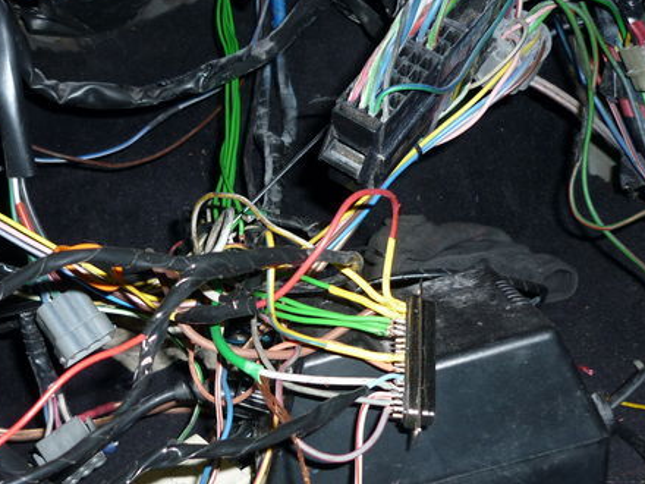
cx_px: 213
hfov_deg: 39.2
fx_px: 894
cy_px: 296
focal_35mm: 48
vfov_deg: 30.2
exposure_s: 1/30
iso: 100
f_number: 2.8
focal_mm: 5.5
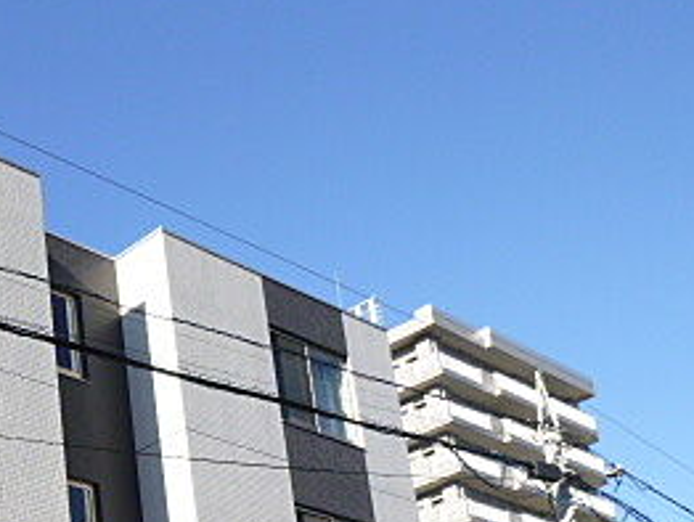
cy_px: 623
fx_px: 1224
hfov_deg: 28.3
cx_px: -98
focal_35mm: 61
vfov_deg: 22.3
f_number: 3.9
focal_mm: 4.5
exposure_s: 1/320
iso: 100
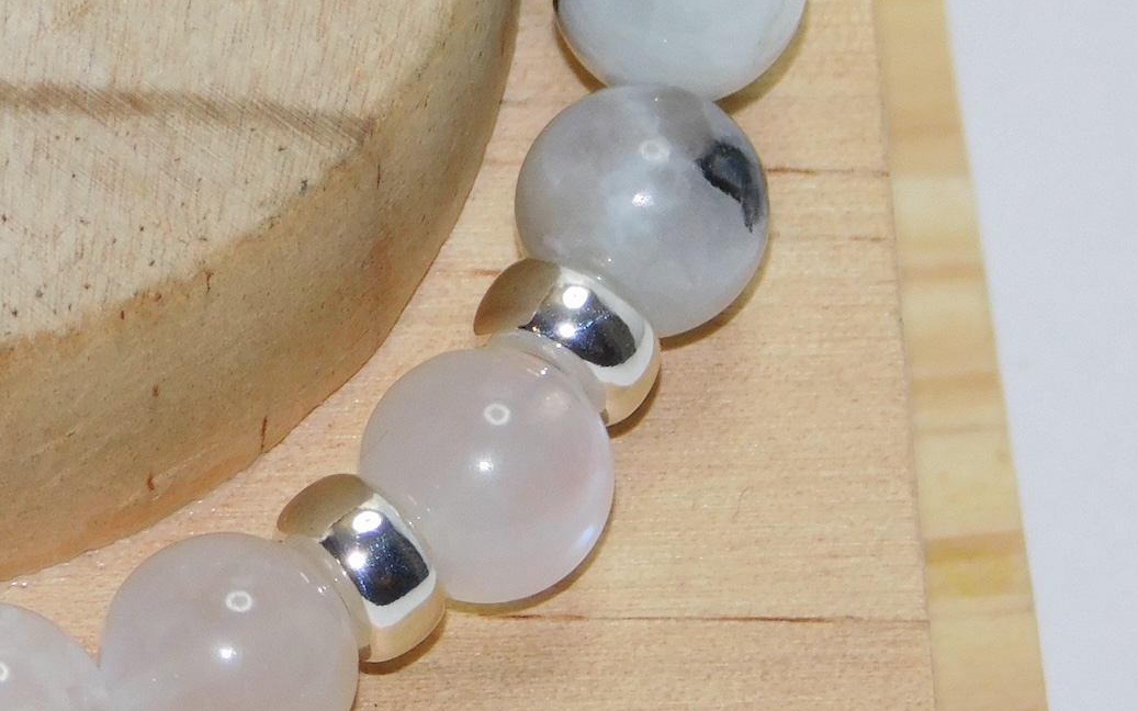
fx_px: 18390
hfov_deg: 3.5
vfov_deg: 2.2
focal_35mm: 593
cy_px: -134
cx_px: -191
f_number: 5.6
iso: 200
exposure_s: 1/60
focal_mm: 41.3
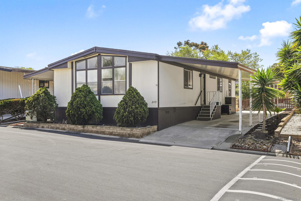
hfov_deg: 57.2
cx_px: 150
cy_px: 100
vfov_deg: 40.0
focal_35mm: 33
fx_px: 276
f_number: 8
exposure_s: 1/100
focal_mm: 33
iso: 100
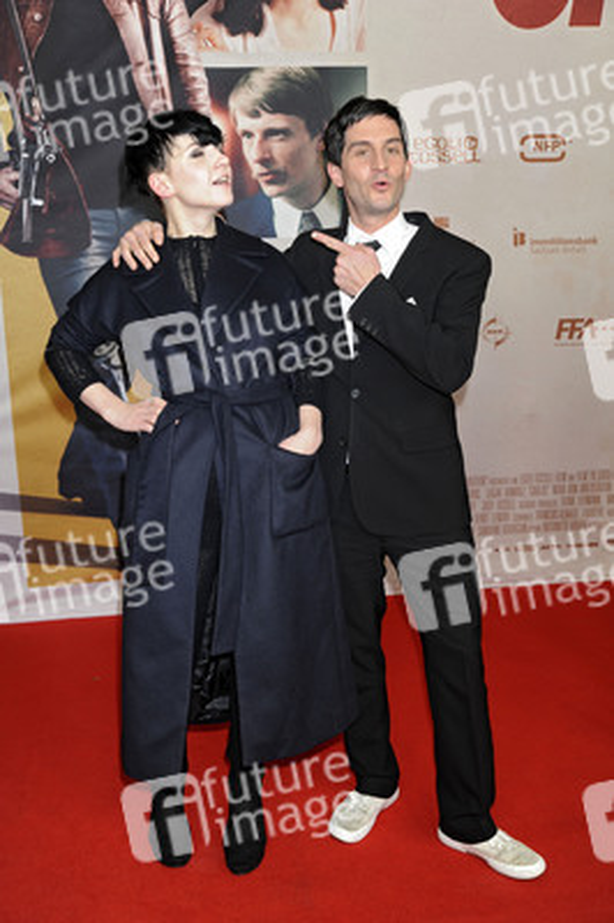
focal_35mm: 40
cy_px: 462
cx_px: 307
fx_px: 1025
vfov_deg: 48.5
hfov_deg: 33.3
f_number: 5
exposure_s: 1/125
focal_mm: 40
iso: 500
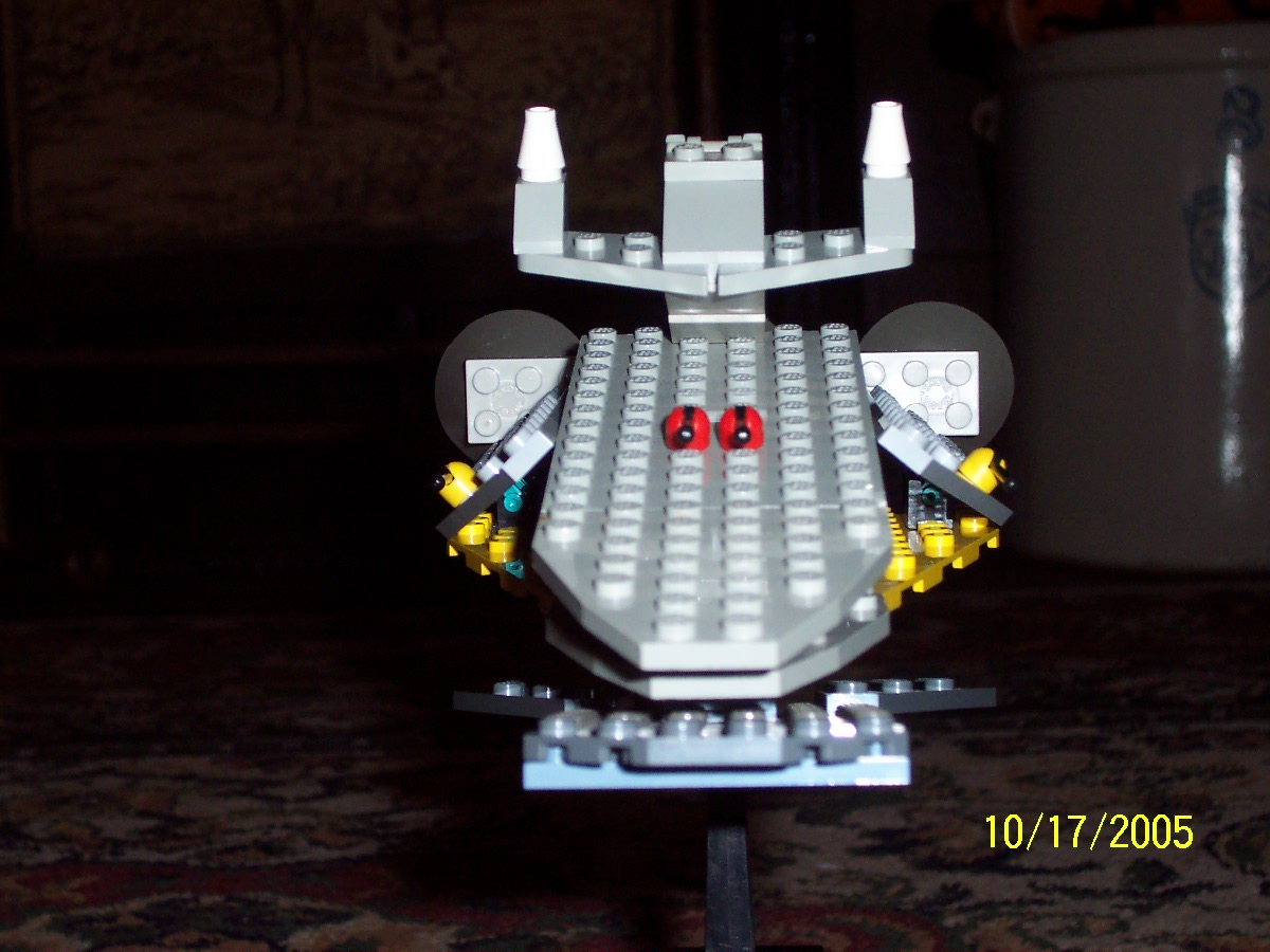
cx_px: 635
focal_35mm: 71
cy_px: 476
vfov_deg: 20.7
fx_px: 2605
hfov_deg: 27.4
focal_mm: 10.8
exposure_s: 1/90
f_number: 4
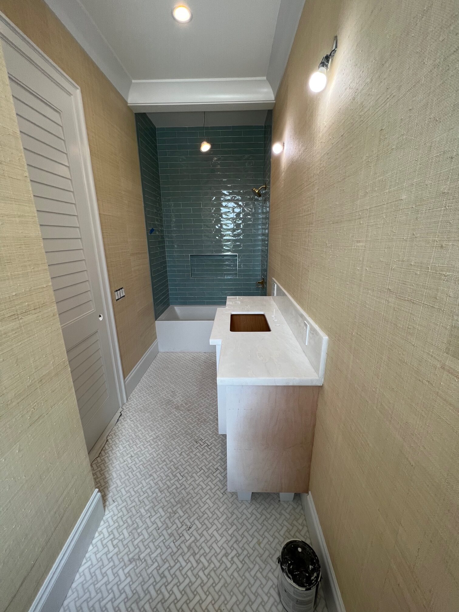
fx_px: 230
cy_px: 306
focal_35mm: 13
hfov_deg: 89.9
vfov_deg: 106.2
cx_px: 230
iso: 64
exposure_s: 1/122
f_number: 1.8
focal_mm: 1.57
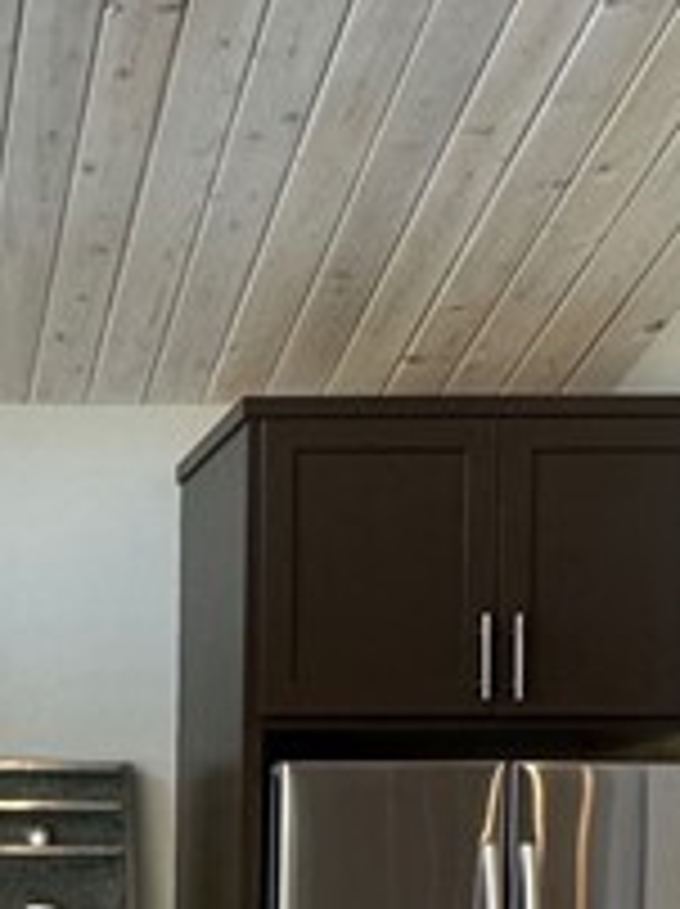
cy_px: 922
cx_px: -225
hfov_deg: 19.0
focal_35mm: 71
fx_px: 1864
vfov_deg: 25.9
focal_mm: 2.22
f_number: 2.2
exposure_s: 1/60
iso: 250
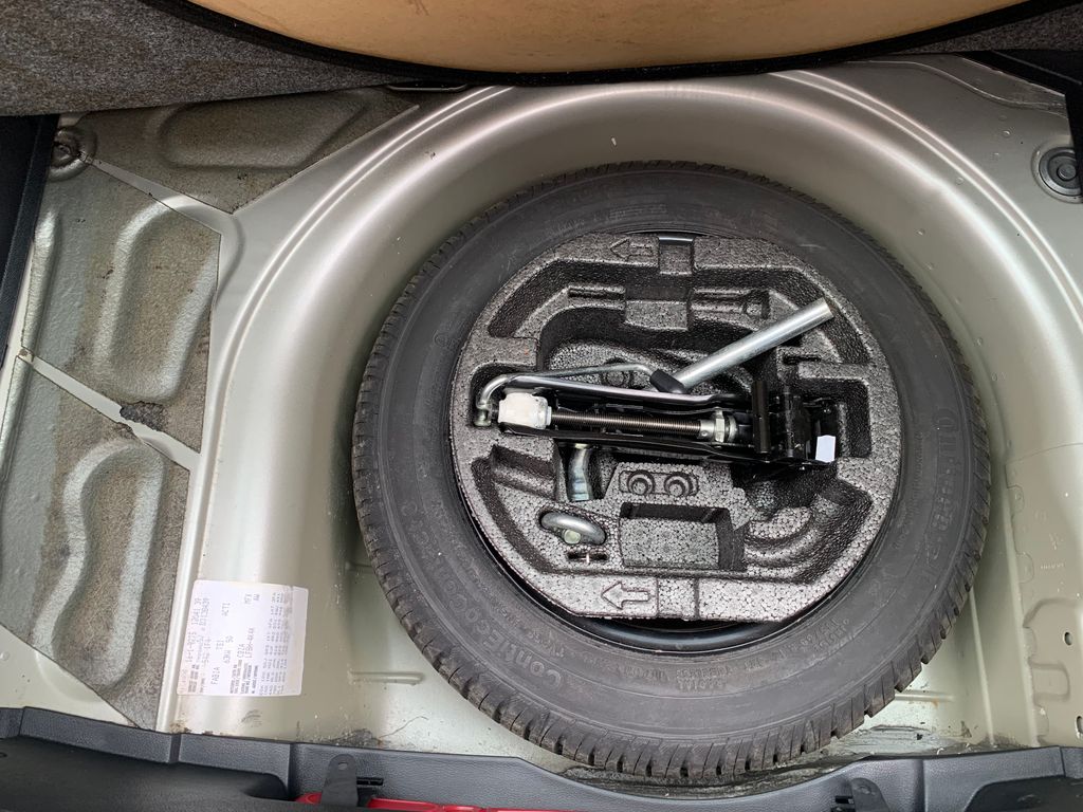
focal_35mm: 26
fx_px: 813
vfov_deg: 53.1
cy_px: 406
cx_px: 542
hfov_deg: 67.3
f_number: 1.8
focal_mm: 4.25
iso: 100
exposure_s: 1/104
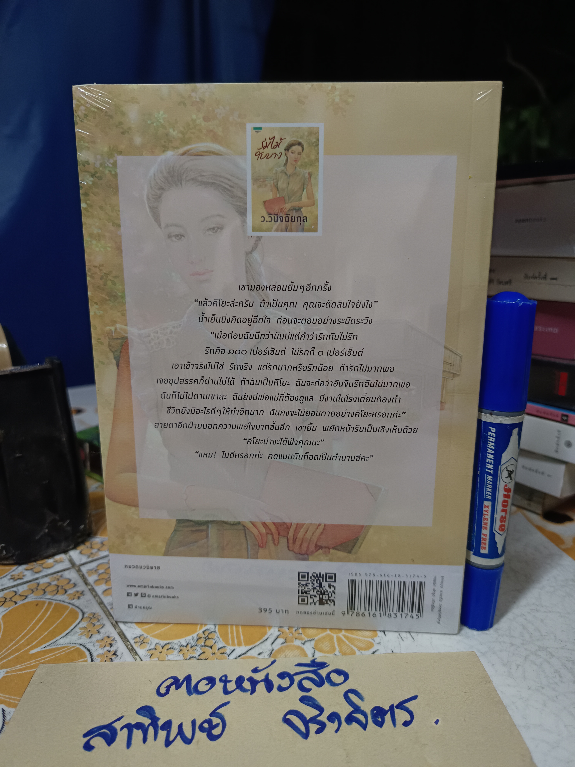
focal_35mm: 24
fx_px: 532
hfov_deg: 56.8
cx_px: 288
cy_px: 384
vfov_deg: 71.6
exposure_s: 1/33.3
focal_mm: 5.31
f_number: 1.7
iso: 824
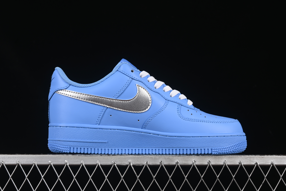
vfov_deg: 18.2
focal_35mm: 75
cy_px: 96
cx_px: 143
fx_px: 596
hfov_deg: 27.0
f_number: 8
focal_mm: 50
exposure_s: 1/80
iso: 160
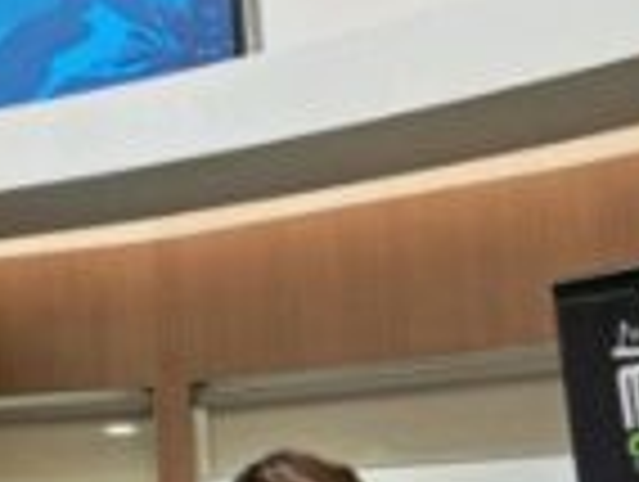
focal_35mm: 59
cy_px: 428
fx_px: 1091
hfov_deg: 26.2
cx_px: -252
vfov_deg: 24.2
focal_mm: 1.82
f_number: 2
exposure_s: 1/20
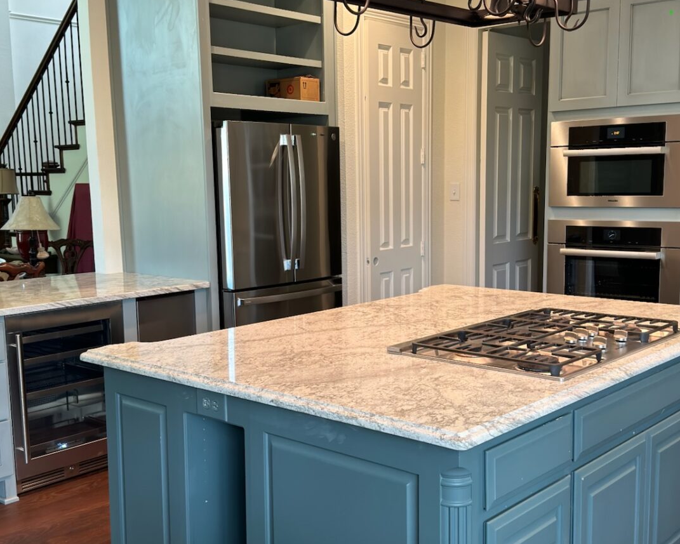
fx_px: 845
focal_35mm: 42
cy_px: 292
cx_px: 345
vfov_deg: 35.7
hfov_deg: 43.8
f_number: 1.78
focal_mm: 6.86
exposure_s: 1/60
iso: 200
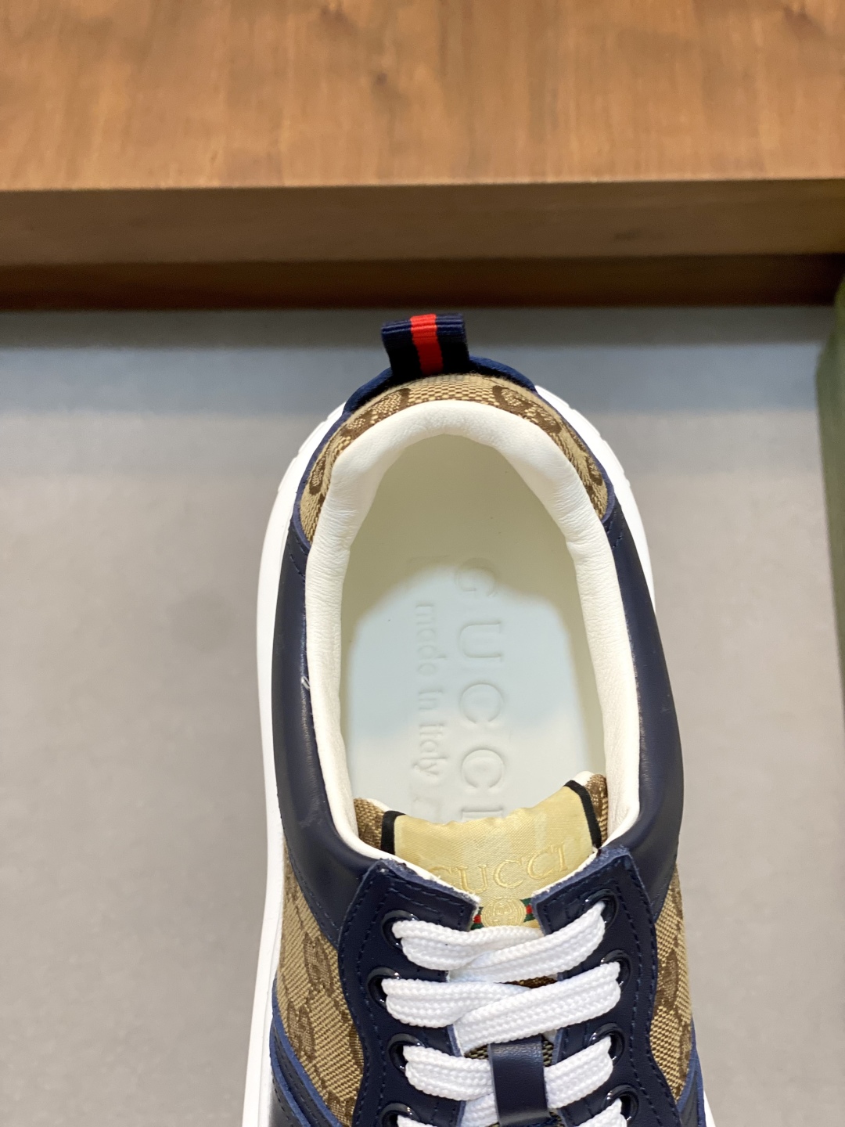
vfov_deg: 36.8
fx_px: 1692
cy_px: 564
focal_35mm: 52
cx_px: 422
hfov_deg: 28.0
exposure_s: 1/100
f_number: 2
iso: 100
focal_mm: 6
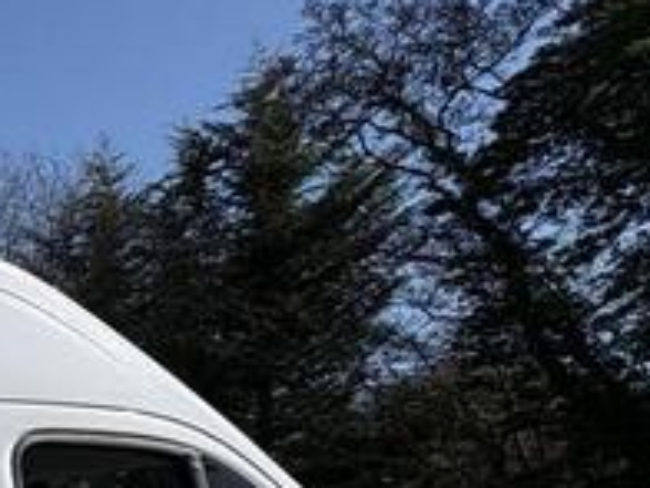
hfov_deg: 18.0
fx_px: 1202
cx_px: -706
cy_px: 657
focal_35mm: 64
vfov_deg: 20.6
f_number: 2.2
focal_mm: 2.22
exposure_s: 1/4132
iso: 50
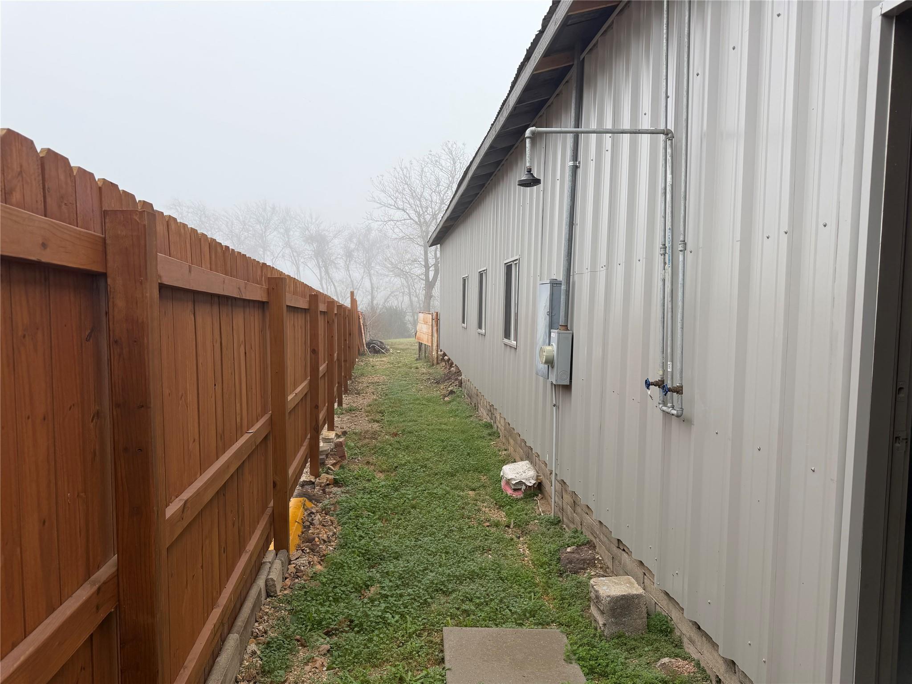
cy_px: 342
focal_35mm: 24
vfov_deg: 56.8
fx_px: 632
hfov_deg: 71.6
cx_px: 456
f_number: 1.78
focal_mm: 6.76
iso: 80
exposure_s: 1/1091
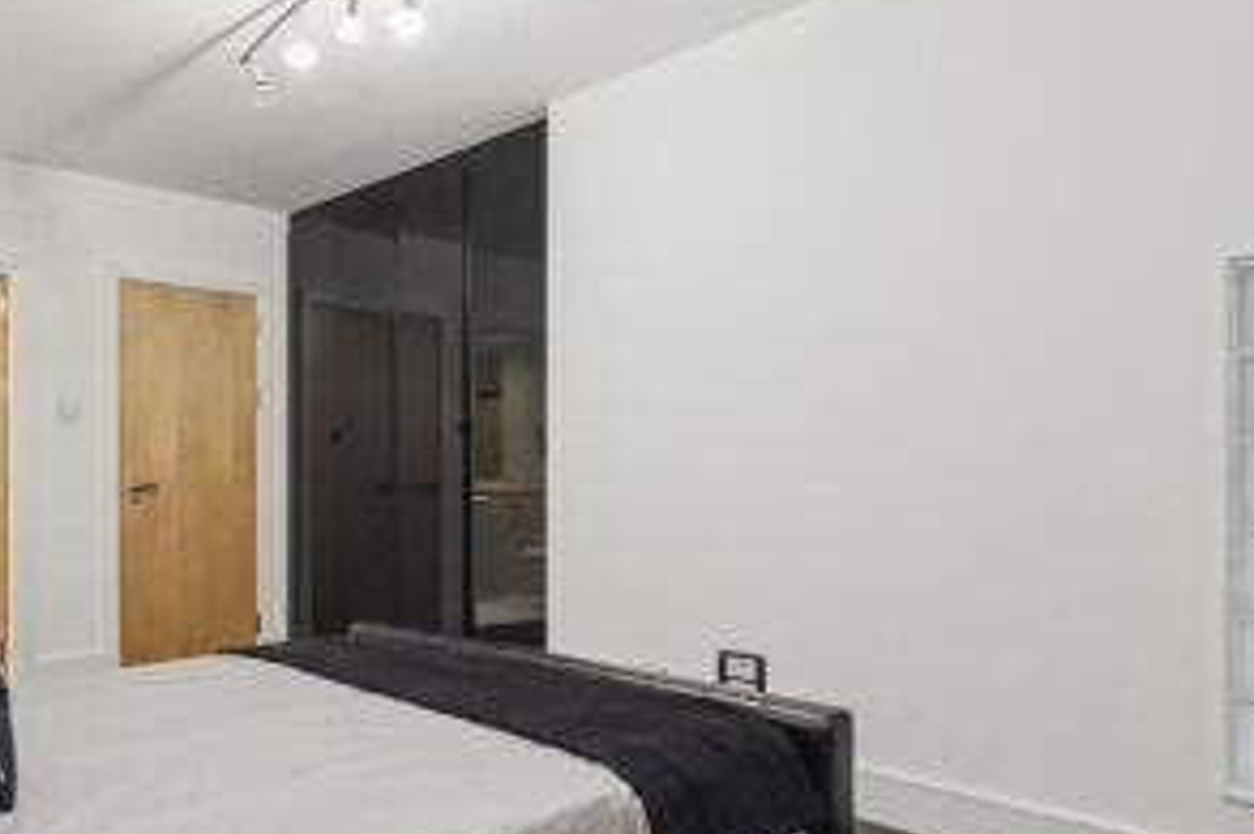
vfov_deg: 48.0
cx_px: 454
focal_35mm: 27
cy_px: 477
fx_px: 933
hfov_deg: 66.5
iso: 1250
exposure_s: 1/30
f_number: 5.6
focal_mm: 11
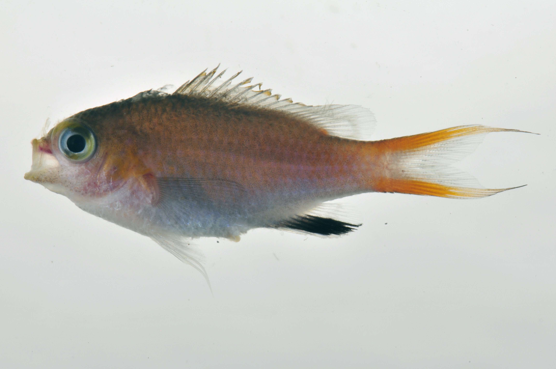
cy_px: 184
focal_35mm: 158
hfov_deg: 13.1
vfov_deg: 8.7
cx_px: 278
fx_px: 2430
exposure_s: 1/60
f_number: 36
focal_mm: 105
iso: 200
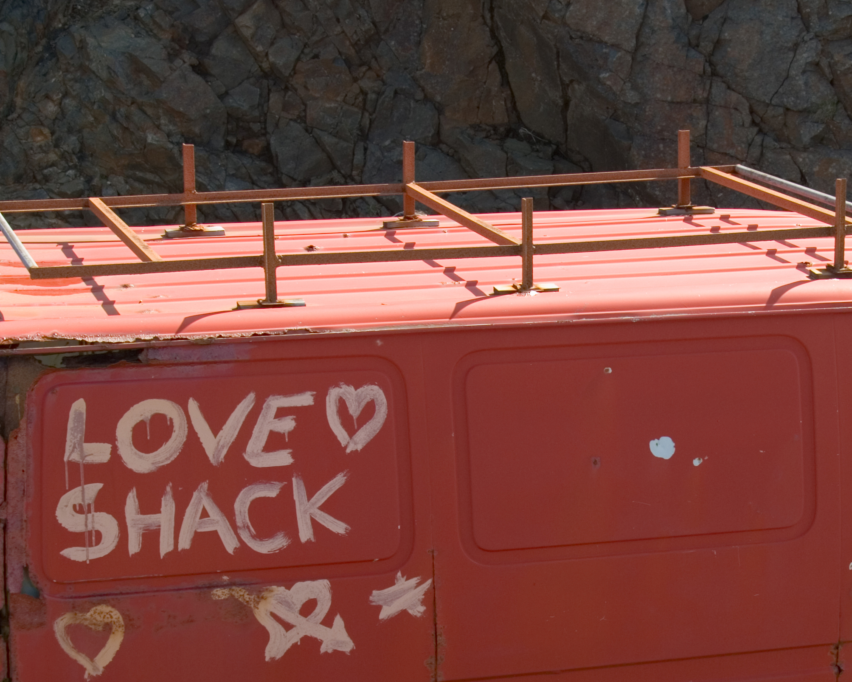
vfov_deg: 17.5
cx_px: 641
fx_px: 2194
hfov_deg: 21.8
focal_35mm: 87
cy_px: 535
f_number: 8
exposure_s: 1/90
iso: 100
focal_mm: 32
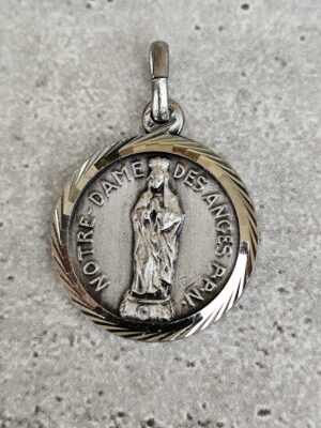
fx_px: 1150
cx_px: 160
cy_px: 214
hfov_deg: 15.9
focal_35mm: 93
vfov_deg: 21.1
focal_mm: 6.19
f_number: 1.65
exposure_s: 1/190
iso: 50
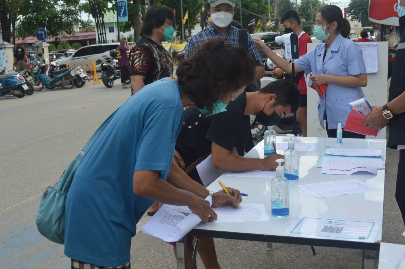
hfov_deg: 41.1
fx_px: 540
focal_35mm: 48
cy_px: 134
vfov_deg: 28.0
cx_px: 202
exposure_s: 1/160
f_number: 6.3
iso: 100
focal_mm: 32
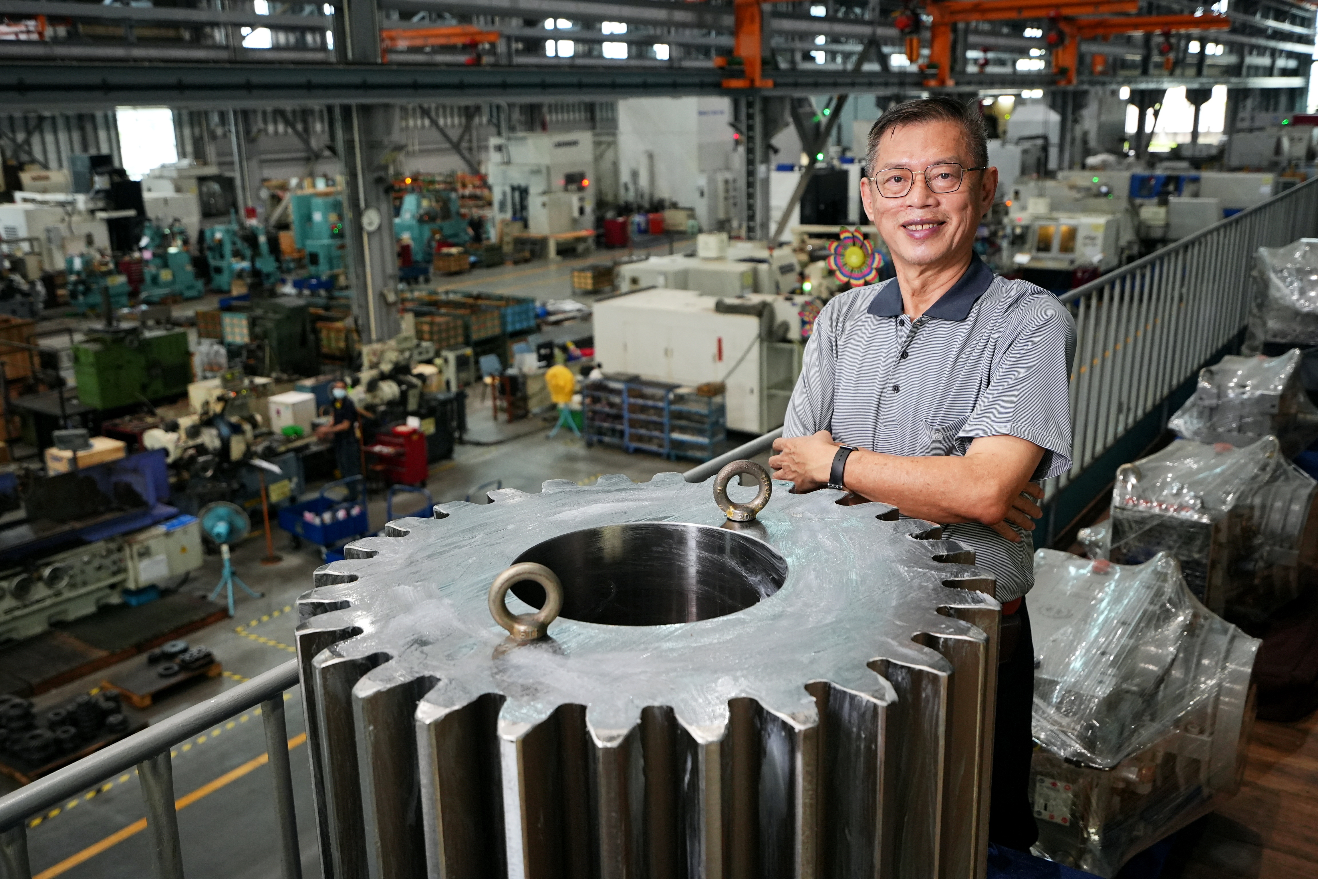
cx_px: 659
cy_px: 440
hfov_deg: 57.2
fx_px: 1208
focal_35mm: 33
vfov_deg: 40.0
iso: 2000
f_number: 4
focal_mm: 33
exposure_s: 1/160
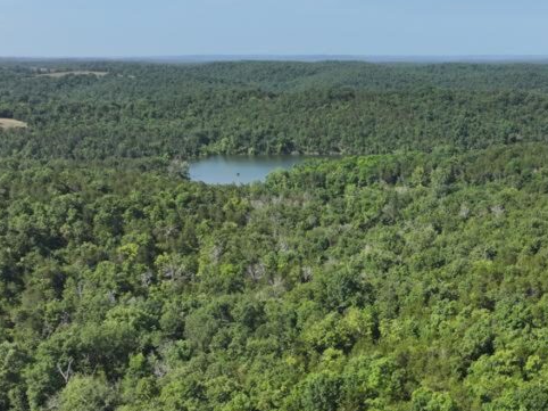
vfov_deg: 28.2
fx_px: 807
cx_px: 505
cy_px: 301
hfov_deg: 35.1
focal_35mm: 51
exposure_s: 1/1600
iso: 110
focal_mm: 12.29
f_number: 2.8
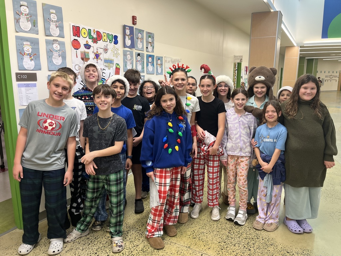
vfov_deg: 53.1
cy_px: 128
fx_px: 256
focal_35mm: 26
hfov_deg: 67.3
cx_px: 170
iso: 100
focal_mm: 5.1
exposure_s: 1/115
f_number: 1.6
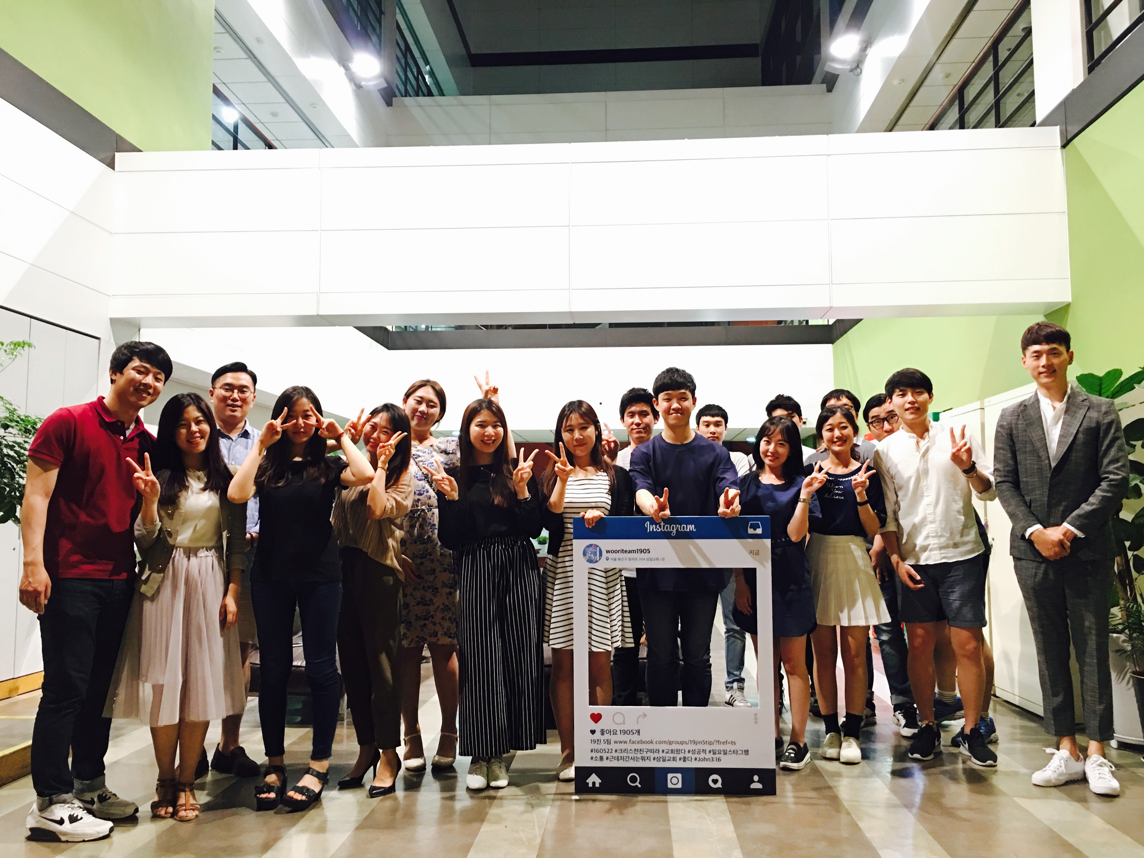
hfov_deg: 61.7
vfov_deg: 48.2
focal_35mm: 29
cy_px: 429
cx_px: 572
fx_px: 958
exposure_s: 1/8
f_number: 2.2
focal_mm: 4.15
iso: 80
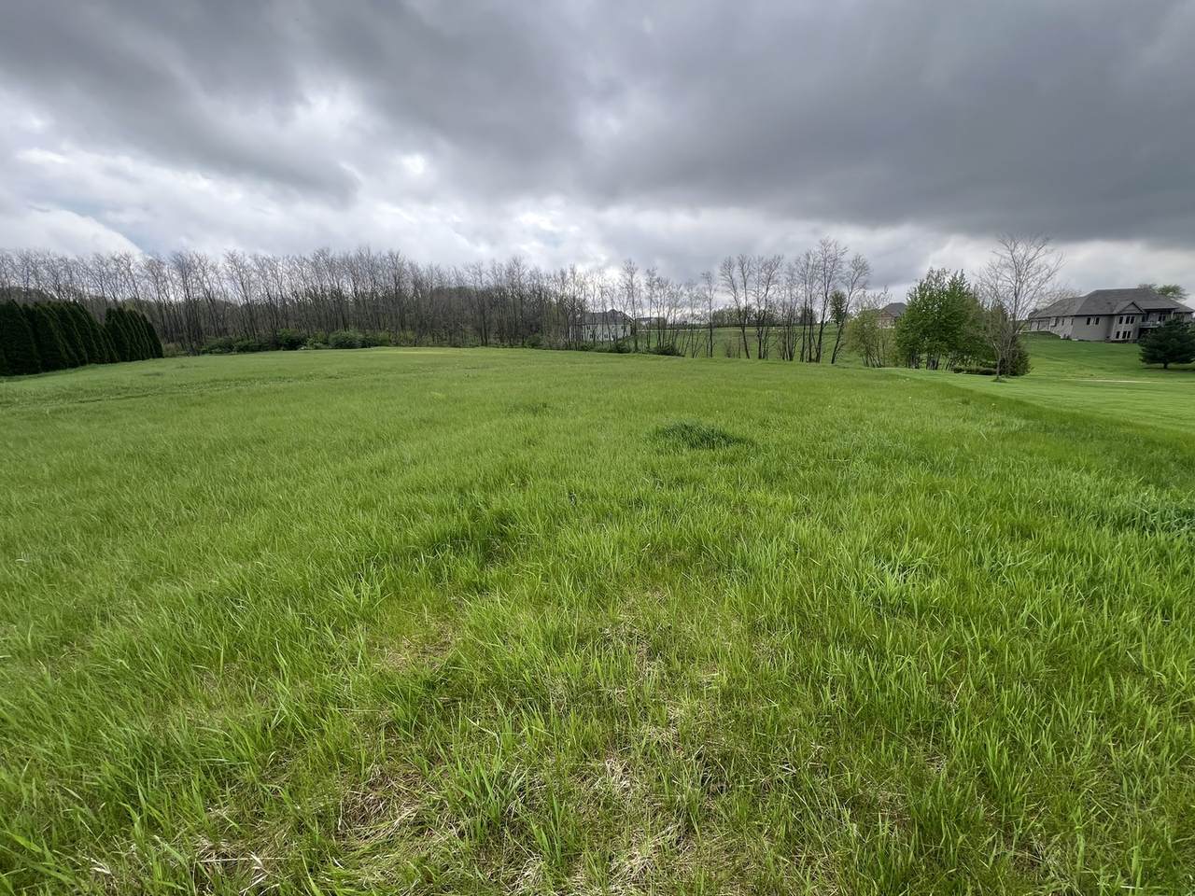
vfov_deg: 89.9
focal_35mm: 13
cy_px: 448
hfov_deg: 106.2
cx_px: 598
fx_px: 449
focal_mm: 1.57
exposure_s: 1/585
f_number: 1.8
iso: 32
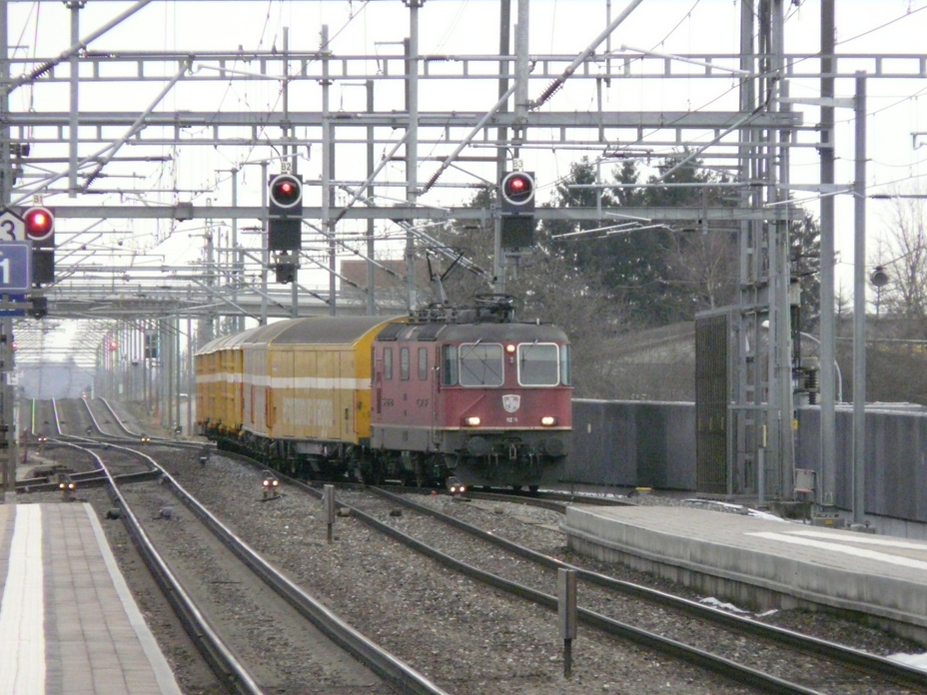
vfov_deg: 2.7
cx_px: 490
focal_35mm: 543
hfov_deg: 3.7
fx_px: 14541
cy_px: 372
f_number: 4.2
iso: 800
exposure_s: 1/400
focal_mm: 82.8
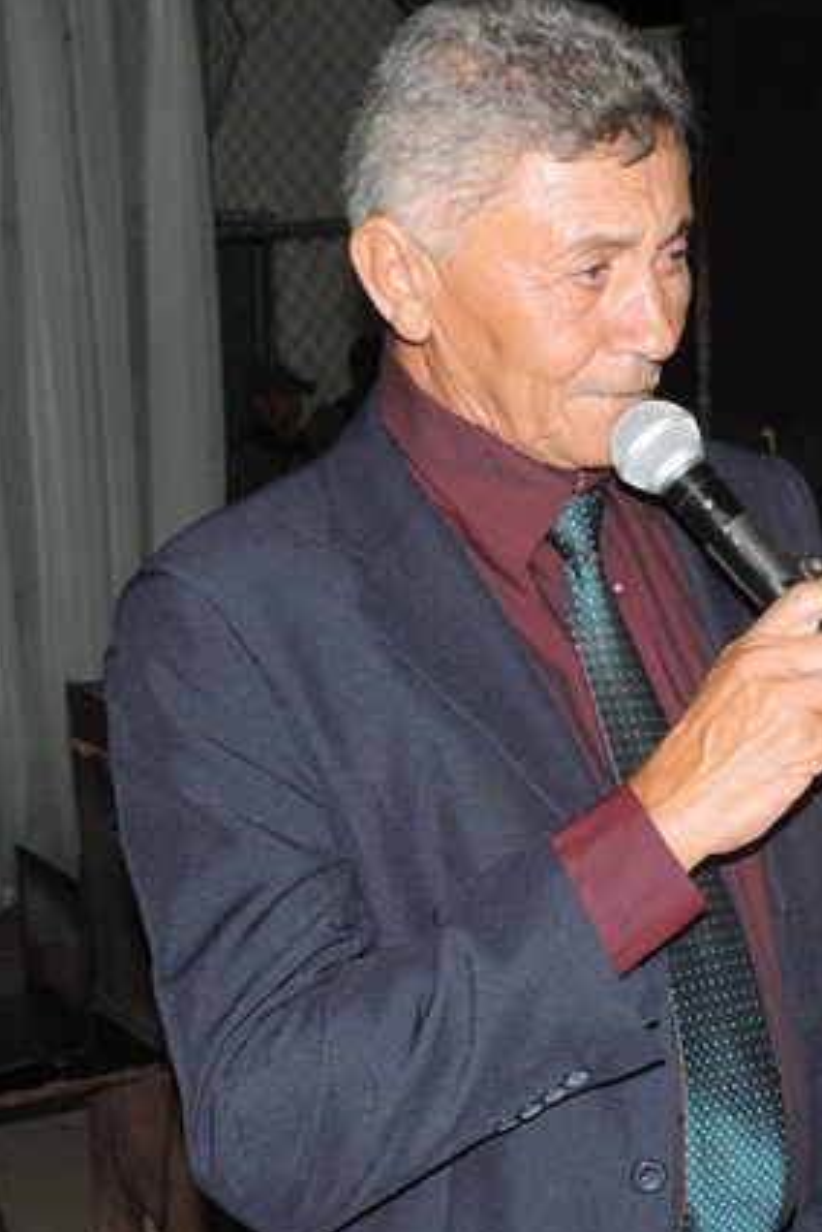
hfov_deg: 19.5
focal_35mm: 69
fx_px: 2361
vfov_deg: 29.1
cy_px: 760
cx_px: 687
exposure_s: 1/30
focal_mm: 7.1
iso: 200
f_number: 3.3
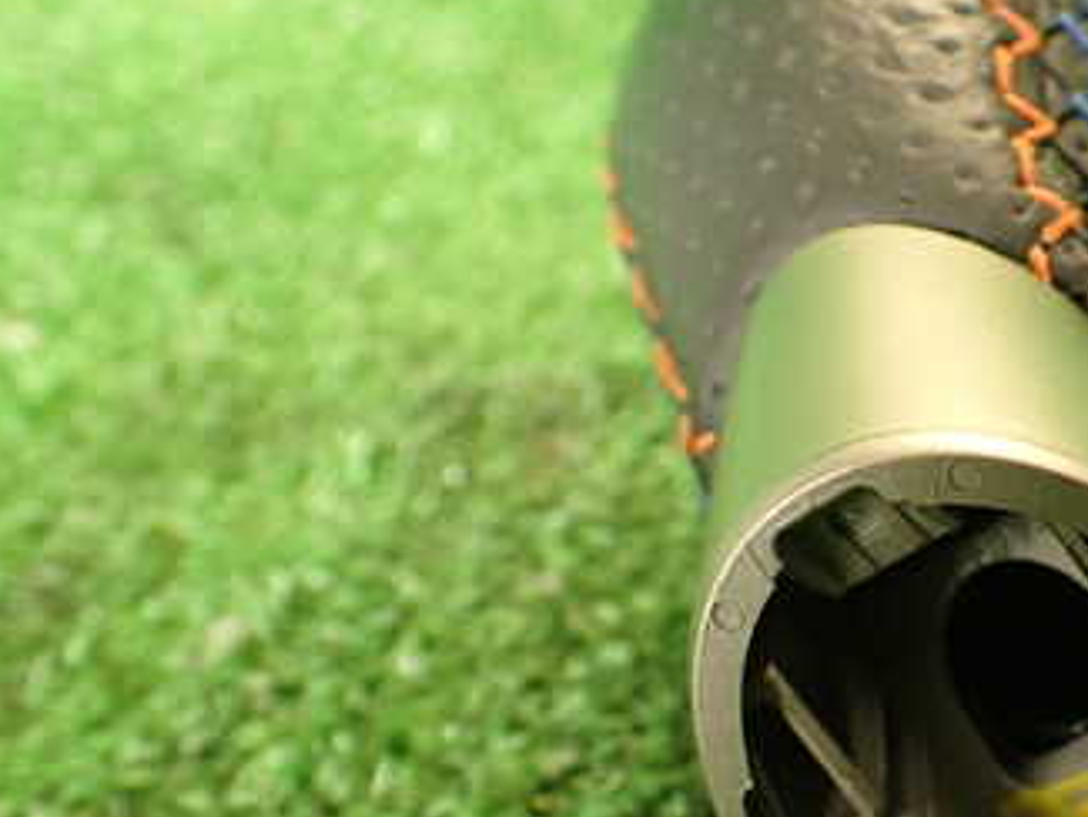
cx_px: 994
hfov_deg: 31.1
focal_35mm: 59
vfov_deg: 24.8
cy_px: 499
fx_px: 1855
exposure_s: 1/30
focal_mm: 5.79
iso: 320
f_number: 2.4
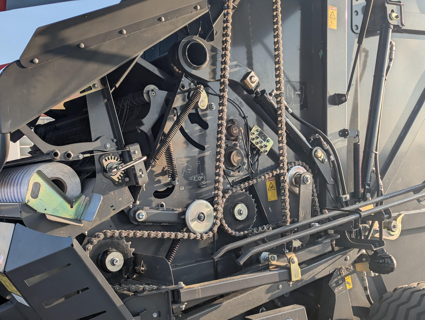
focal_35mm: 48
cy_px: 160
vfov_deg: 30.3
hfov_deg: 39.6
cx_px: 212
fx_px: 590
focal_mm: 6.81
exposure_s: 1/999
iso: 48
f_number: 1.85
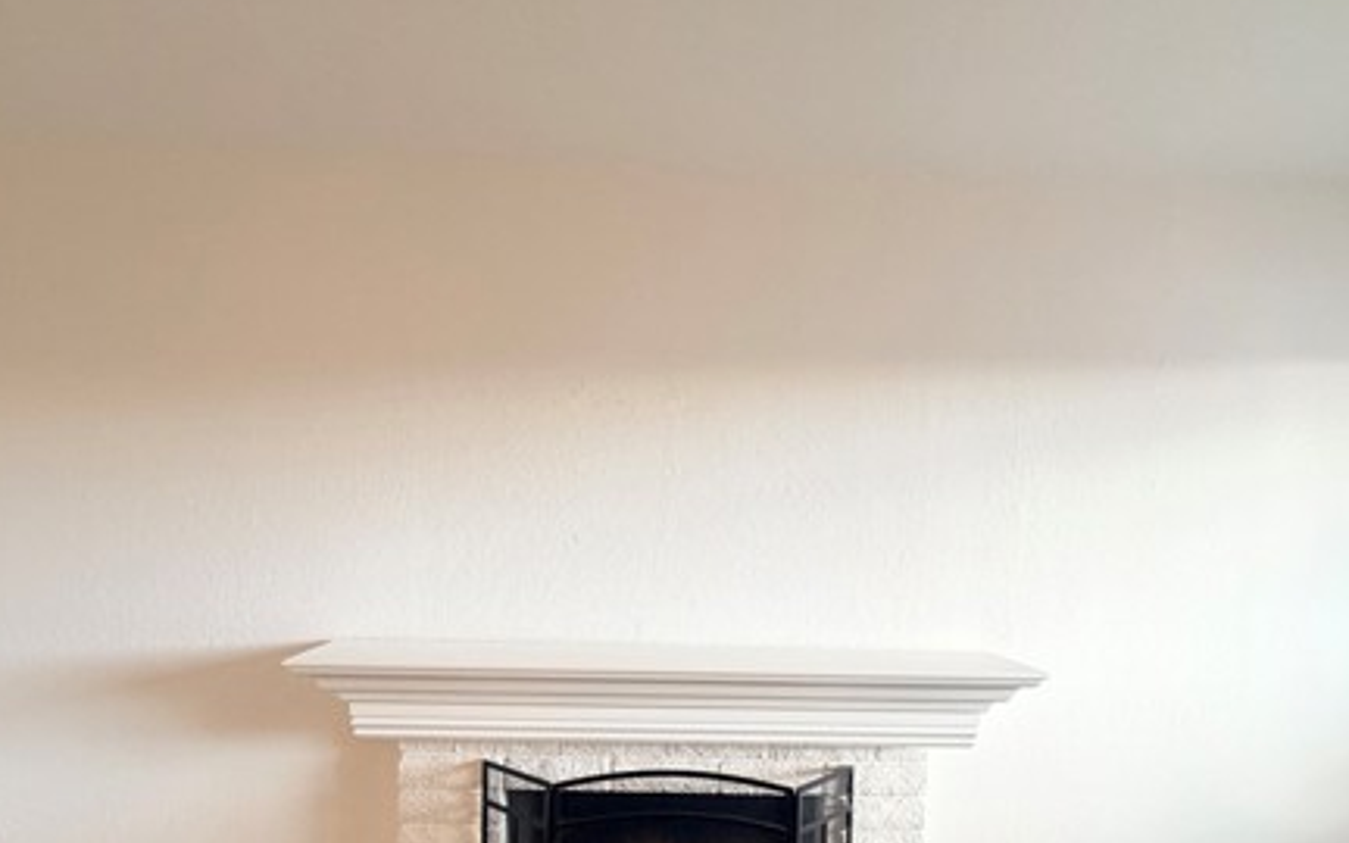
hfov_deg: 79.6
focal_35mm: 22
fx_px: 809
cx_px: 656
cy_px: 599
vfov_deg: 53.3
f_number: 2.2
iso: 200
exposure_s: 1/60
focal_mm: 2.22
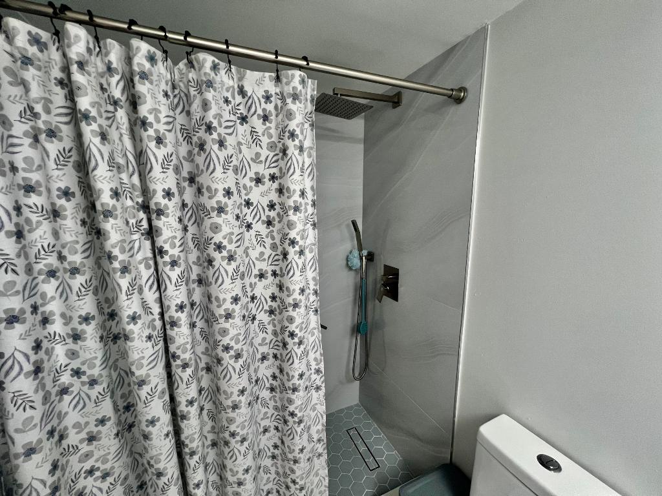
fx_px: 249
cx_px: 331
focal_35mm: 13
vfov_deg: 89.9
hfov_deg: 106.2
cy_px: 248
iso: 160
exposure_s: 1/120
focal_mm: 1.57
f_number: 1.8
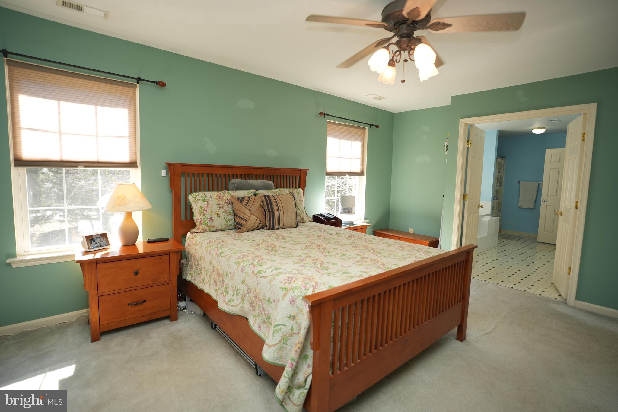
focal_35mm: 18
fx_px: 300
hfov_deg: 91.6
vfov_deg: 68.9
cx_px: 309
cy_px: 206
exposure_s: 1/80
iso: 100
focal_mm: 17.5
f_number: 3.2
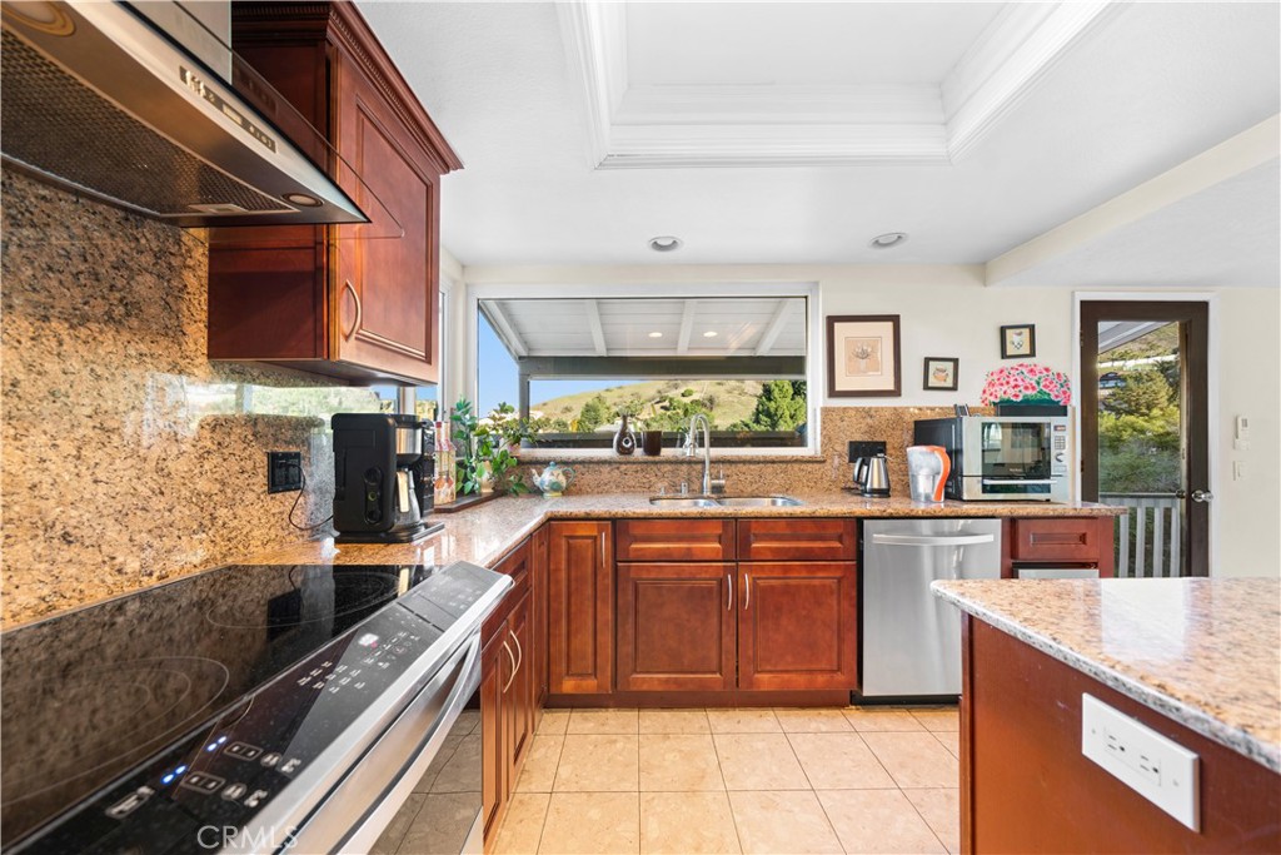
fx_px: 427
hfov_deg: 112.6
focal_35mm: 12
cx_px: 640
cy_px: 428
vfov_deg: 90.0
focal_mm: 12
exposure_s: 3.2
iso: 100
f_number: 4.5
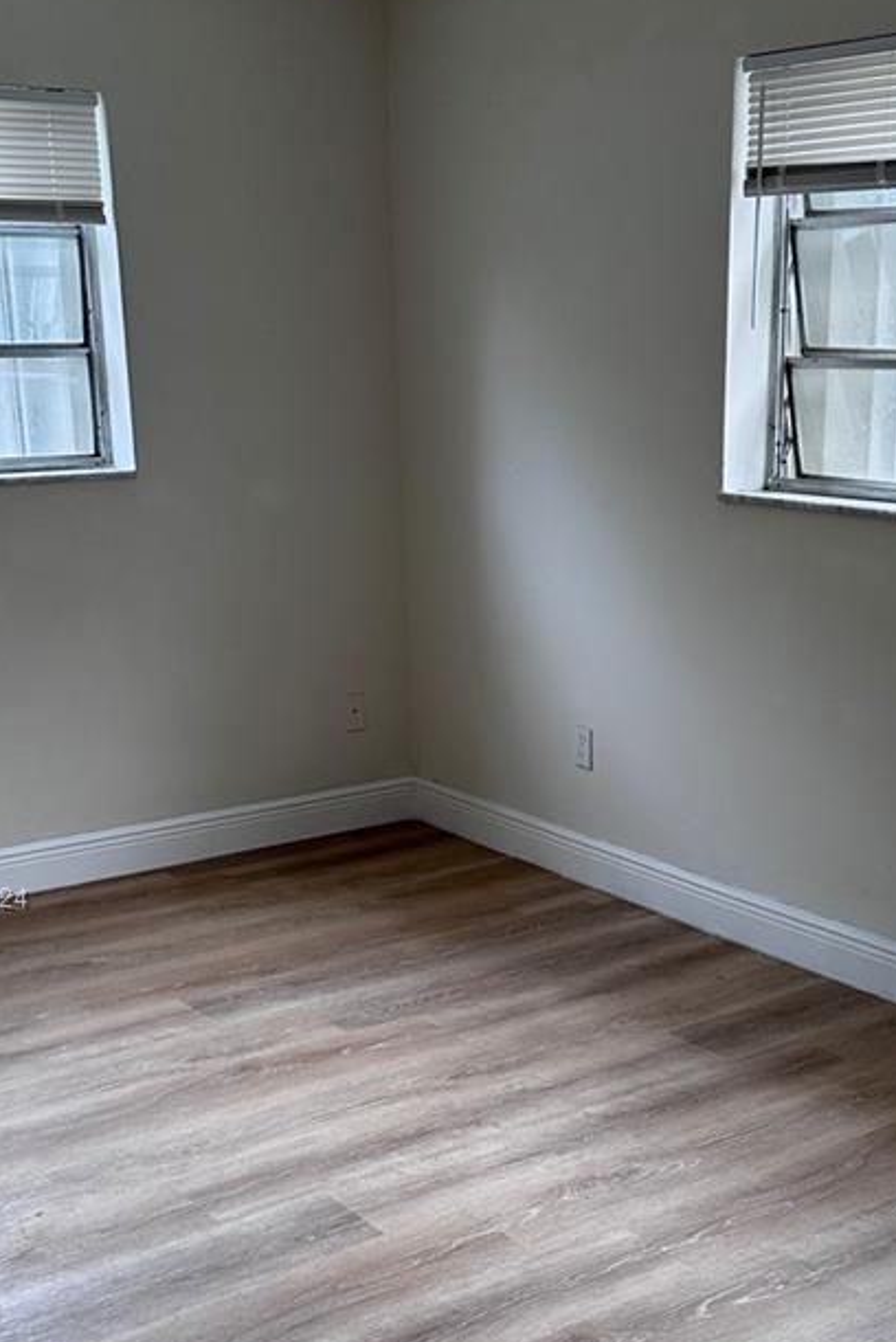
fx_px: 1827
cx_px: 615
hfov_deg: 27.3
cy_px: 901
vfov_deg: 39.8
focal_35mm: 49
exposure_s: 1/160
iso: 80
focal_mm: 6.86
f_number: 1.78
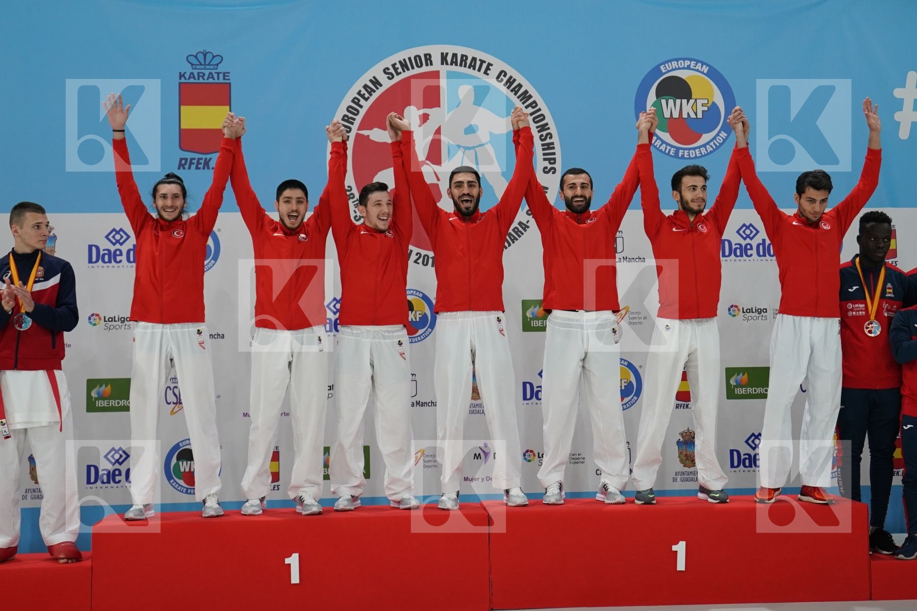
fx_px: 1324
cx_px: 458
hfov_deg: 38.2
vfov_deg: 26.0
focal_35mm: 52
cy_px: 306
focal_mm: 35
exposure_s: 1/250
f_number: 2.8
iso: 800
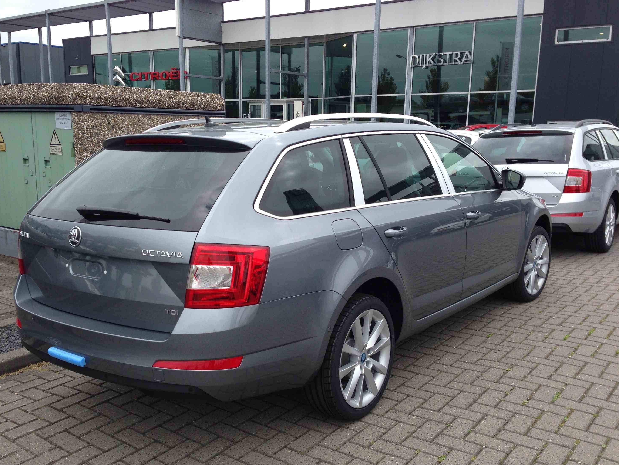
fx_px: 662
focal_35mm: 37
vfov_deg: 38.6
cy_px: 257
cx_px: 301
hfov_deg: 50.1
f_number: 2.4
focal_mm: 4.13
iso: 50
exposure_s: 1/695
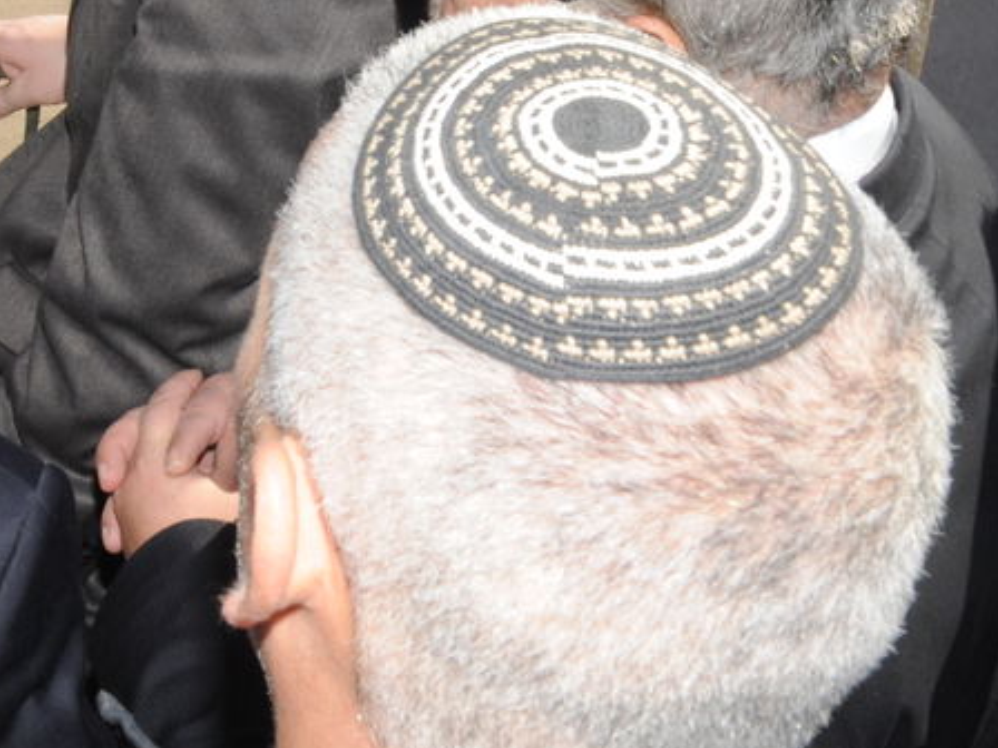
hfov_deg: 24.6
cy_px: -248
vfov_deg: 18.8
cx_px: -176
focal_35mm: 72
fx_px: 2076
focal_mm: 24
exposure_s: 1/250
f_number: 22
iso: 1000
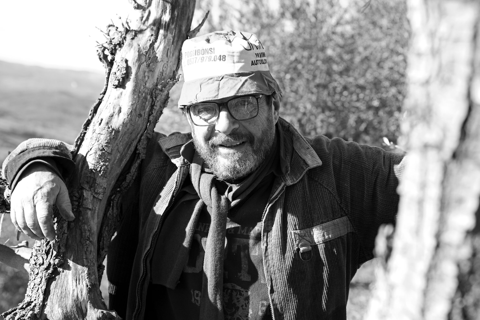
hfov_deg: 35.6
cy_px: 161
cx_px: 236
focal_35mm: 56
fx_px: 747
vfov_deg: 24.2
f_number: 5
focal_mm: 55
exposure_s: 1/400
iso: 400
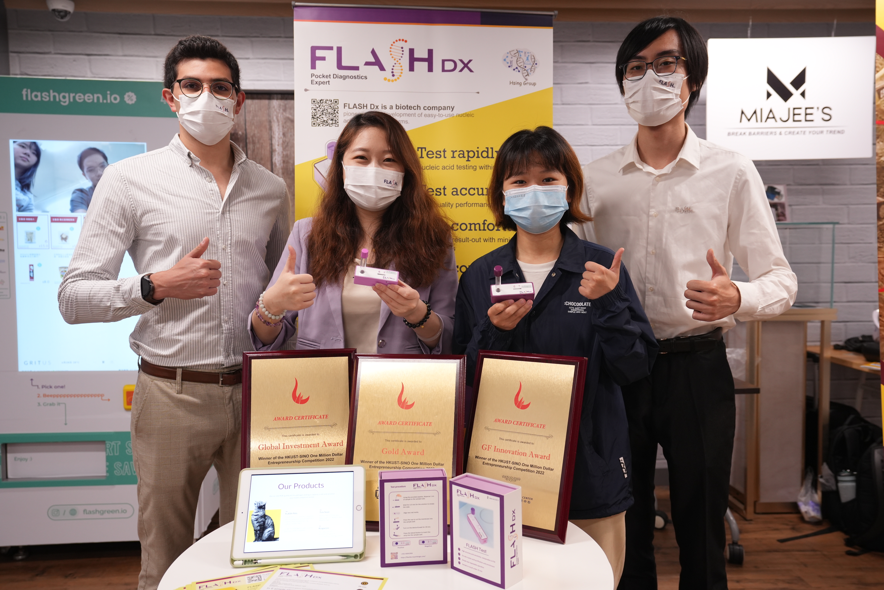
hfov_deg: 63.7
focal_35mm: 29
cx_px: 442
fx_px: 712
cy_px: 295
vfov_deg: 45.0
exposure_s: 1/80
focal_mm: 29
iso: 1000
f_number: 4
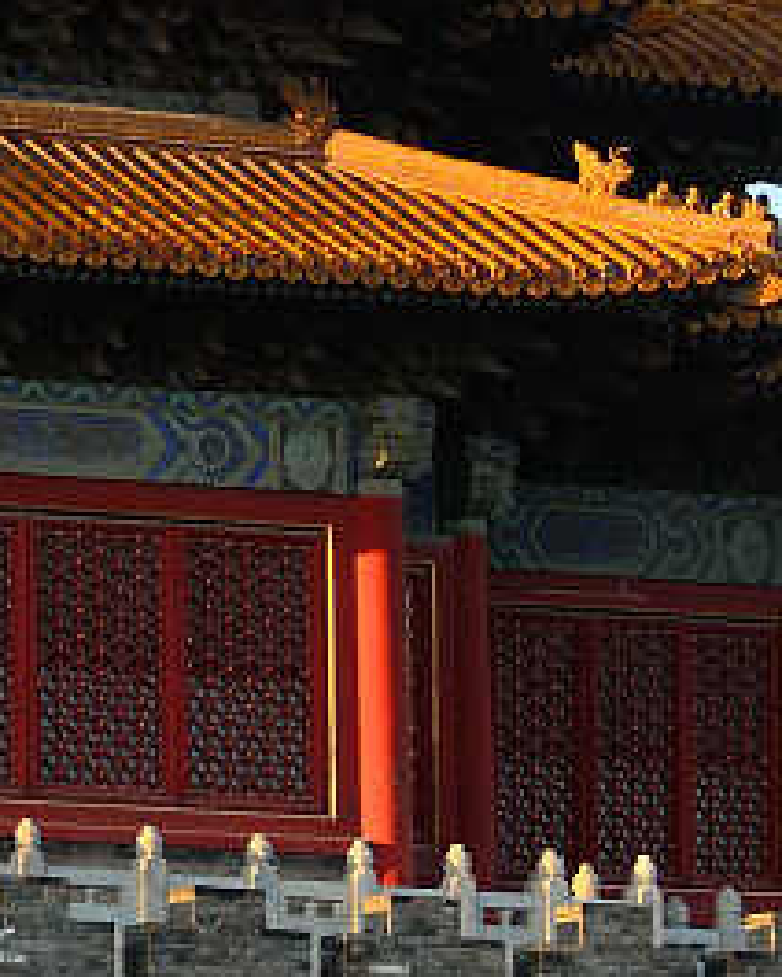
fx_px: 13395
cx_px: -295
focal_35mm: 463
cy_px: 284
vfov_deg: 4.2
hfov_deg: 3.3
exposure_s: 1/250
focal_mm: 102
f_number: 5.6
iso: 200
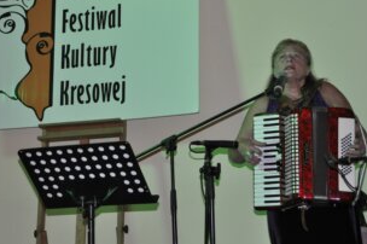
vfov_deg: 13.6
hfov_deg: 20.4
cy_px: 90
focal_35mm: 100
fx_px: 1018
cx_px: 165
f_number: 4.8
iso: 800
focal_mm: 52
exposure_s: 1/60
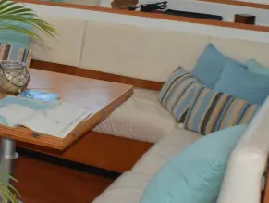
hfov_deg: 19.5
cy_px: 5
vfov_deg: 15.3
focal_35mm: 95
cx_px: -50
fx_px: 739
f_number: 4.5
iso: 100
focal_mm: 20
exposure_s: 1/200
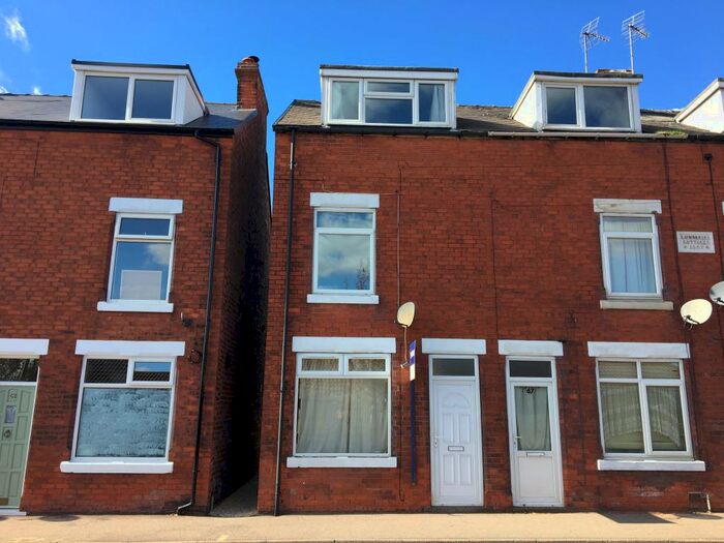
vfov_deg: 48.2
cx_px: 362
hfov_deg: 61.7
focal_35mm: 29
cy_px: 272
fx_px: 607
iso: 25
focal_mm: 4.15
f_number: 2.2
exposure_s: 1/534
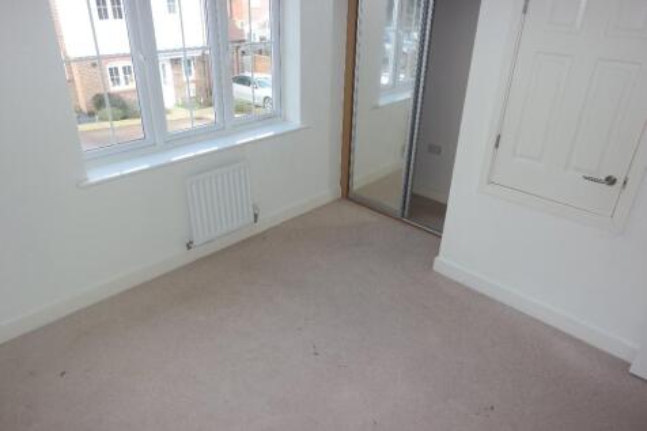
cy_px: 216
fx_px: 431
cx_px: 324
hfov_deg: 73.8
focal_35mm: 24
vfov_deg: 53.1
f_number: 2.8
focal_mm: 16
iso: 100
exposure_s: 1/80
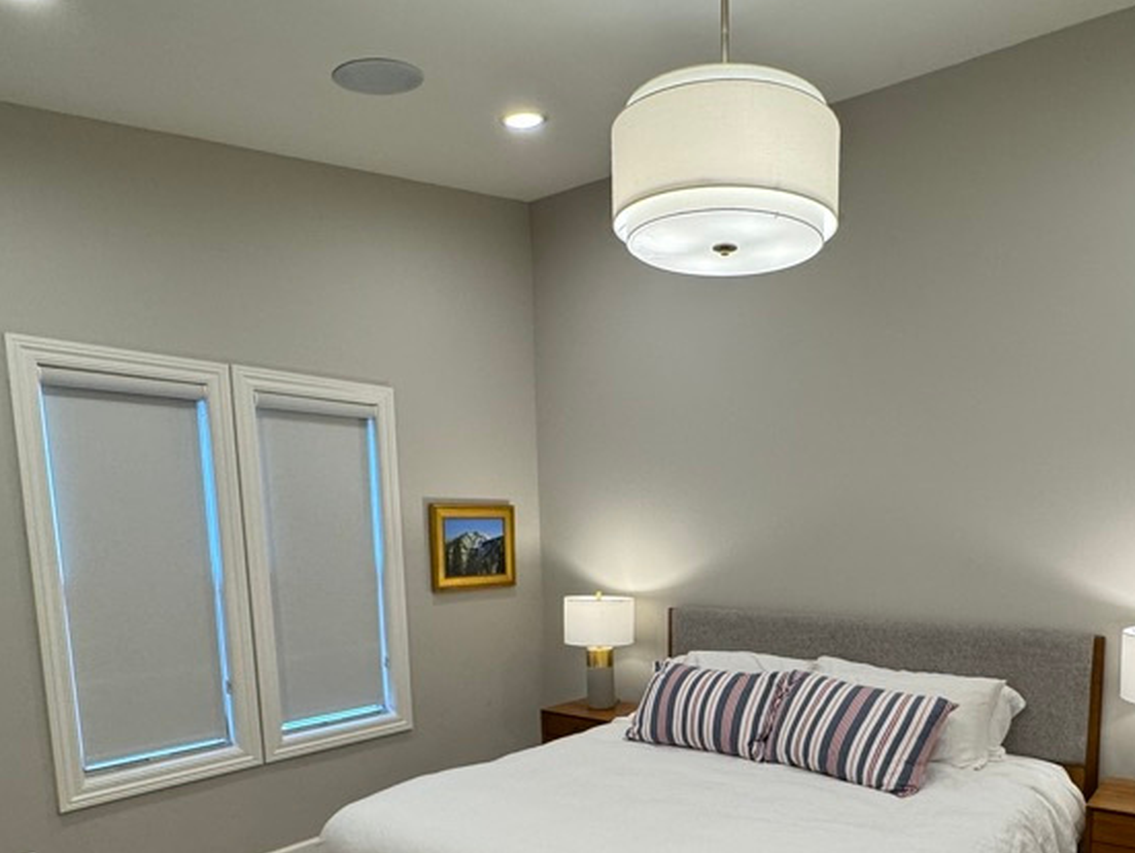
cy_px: 639
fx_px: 853
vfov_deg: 50.9
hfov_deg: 66.5
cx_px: 688
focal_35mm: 26
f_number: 2.2
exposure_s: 1/120
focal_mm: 2.22
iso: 160
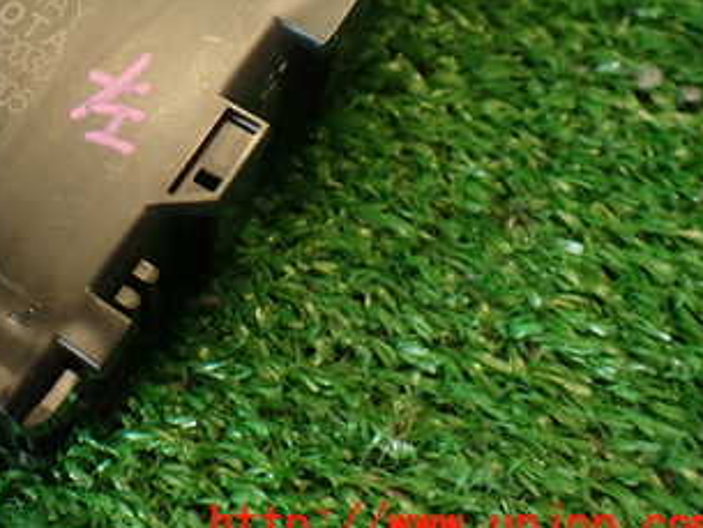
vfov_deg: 22.6
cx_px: 39
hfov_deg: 29.2
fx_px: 1280
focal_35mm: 63
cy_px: 37
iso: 200
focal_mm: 5.79
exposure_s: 1/30
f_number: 2.4
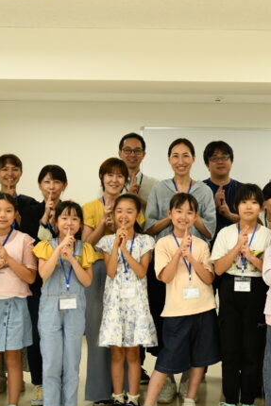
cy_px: 193
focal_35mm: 69
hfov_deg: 19.2
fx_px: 778
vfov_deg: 29.2
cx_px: 272
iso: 800
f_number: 8
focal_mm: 29
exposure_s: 1/60
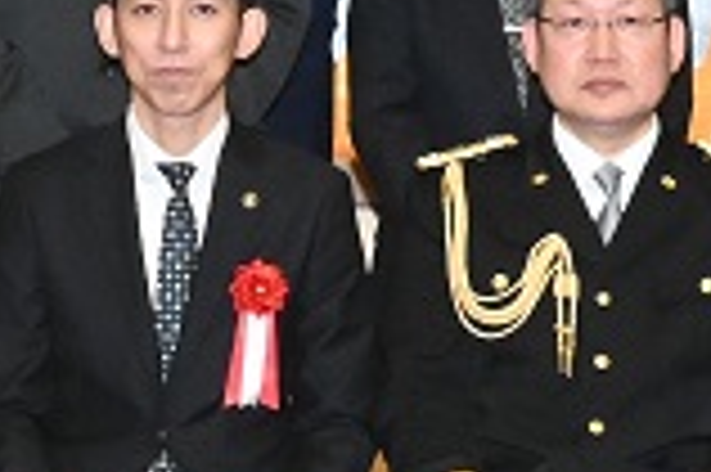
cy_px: -126
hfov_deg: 8.6
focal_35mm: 239
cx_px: 432
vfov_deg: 5.7
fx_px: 4715
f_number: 14
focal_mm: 28
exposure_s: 1/60
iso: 6400
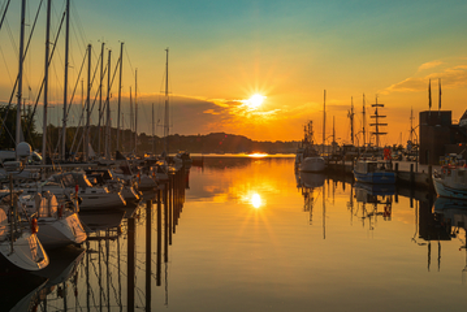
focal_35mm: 39
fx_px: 506
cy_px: 151
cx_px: 209
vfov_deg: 34.3
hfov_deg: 49.4
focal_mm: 35
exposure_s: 1/100
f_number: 25
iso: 100
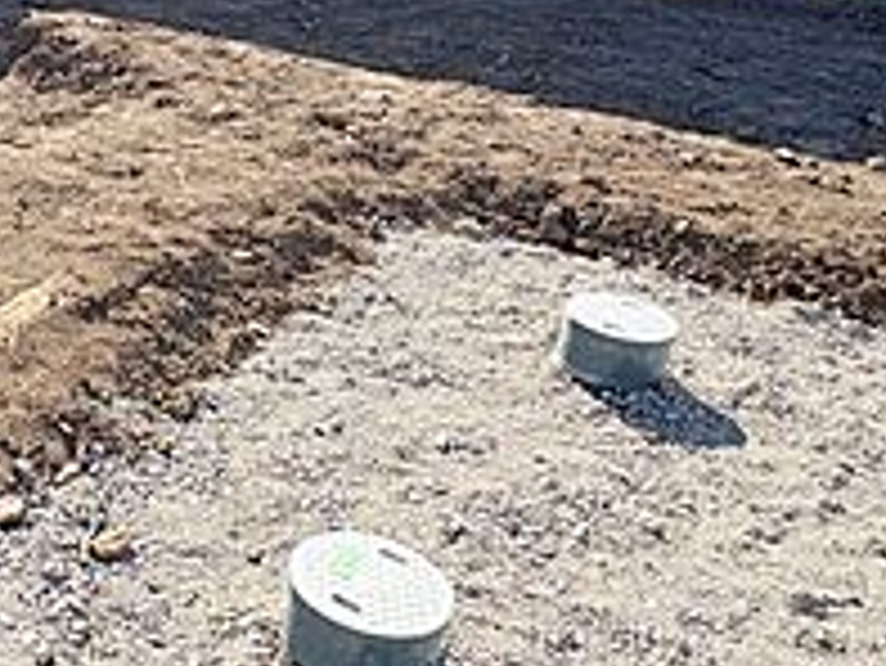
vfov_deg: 32.8
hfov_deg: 38.9
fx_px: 1127
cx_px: 40
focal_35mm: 44
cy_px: 272
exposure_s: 1/993
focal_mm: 2.22
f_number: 2.2
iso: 40
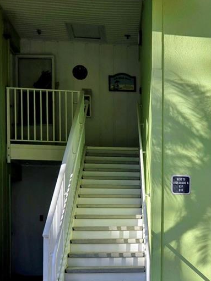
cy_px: 217
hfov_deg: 26.3
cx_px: 184
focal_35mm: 54
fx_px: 439
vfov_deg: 34.6
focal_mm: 5.4
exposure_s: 1/1336
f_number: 1.8
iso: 25
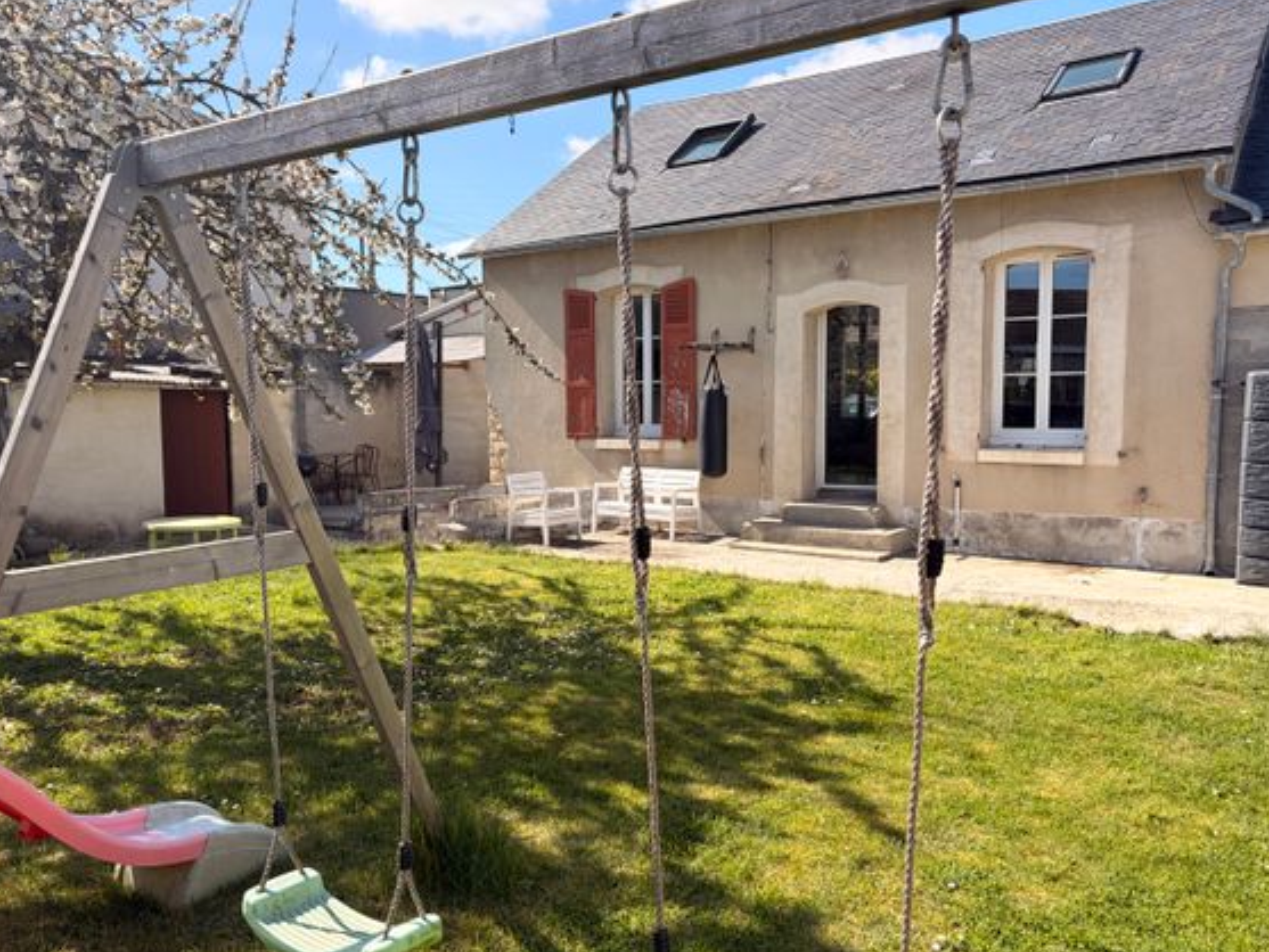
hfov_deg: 63.4
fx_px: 1027
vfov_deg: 49.8
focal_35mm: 28
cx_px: 622
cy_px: 490
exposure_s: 1/2141
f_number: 1.6
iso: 50
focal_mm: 5.96
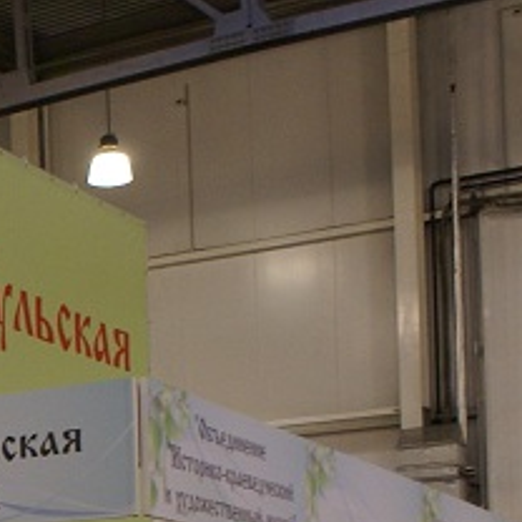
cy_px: 720
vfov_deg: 15.5
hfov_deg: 14.6
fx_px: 1808
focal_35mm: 106
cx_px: -397
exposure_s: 1/30
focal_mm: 18
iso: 320
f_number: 3.5
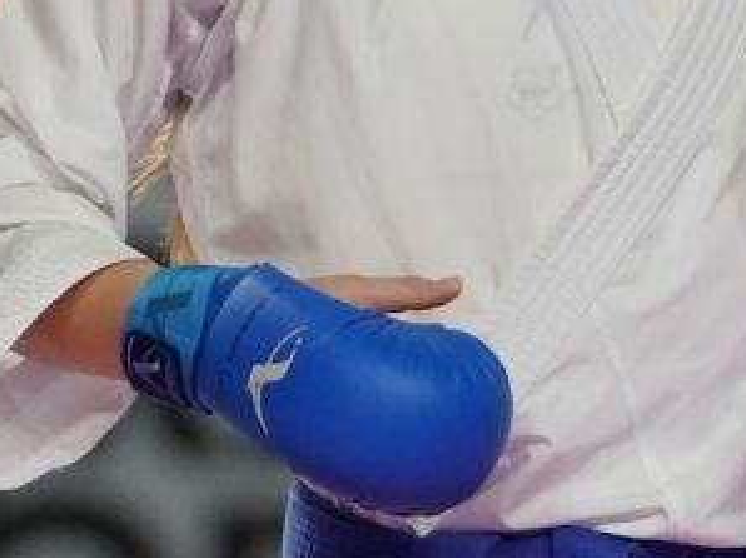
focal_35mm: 1743
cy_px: 278
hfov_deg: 1.1
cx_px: 305
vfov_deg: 0.9
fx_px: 37533
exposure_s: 1/1000
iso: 1600
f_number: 2.8
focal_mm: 200
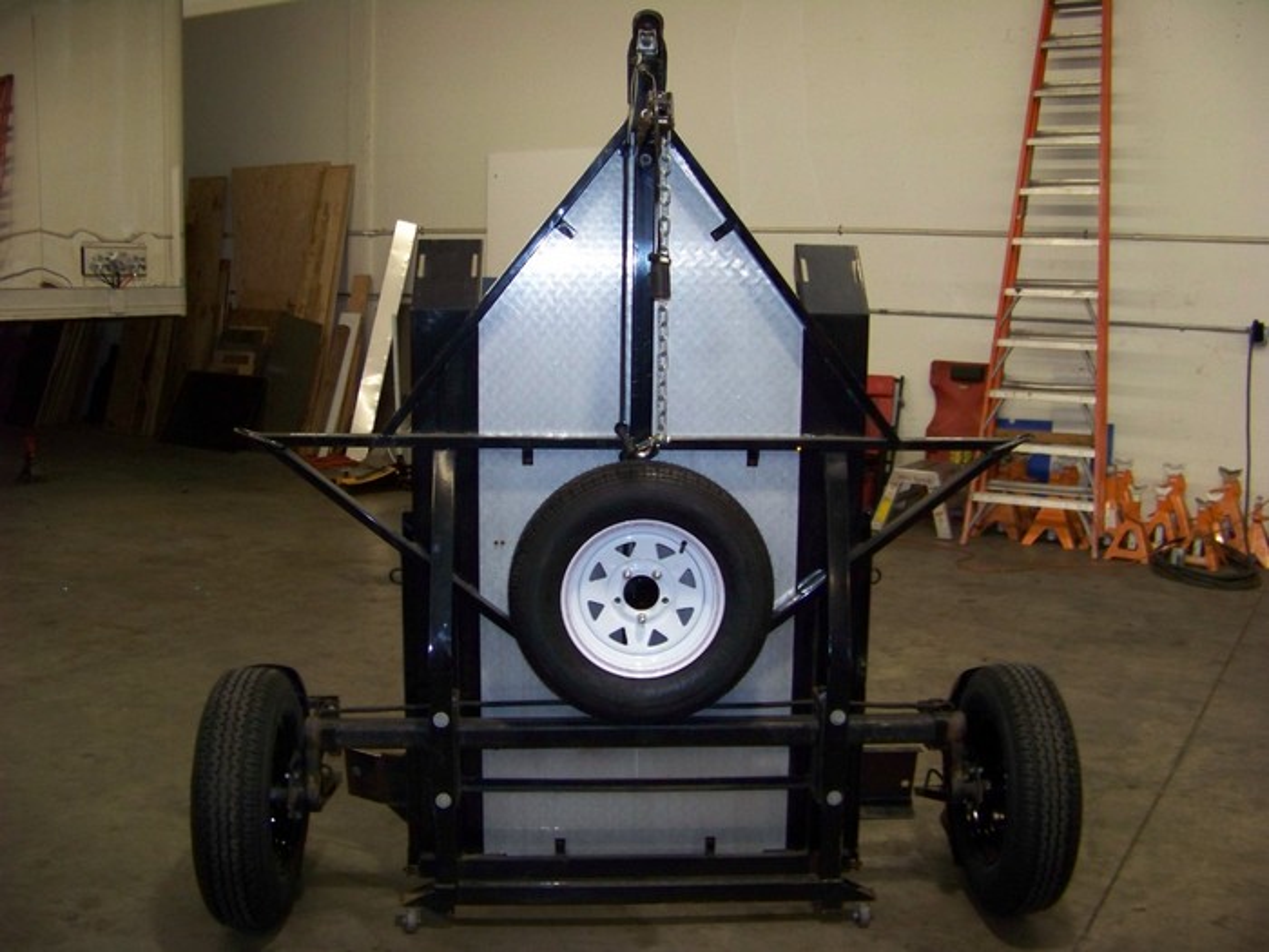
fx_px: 1320
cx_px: 634
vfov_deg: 39.7
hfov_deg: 51.4
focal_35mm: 36
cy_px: 476
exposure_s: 1/30
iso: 200
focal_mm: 5.85
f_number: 2.8
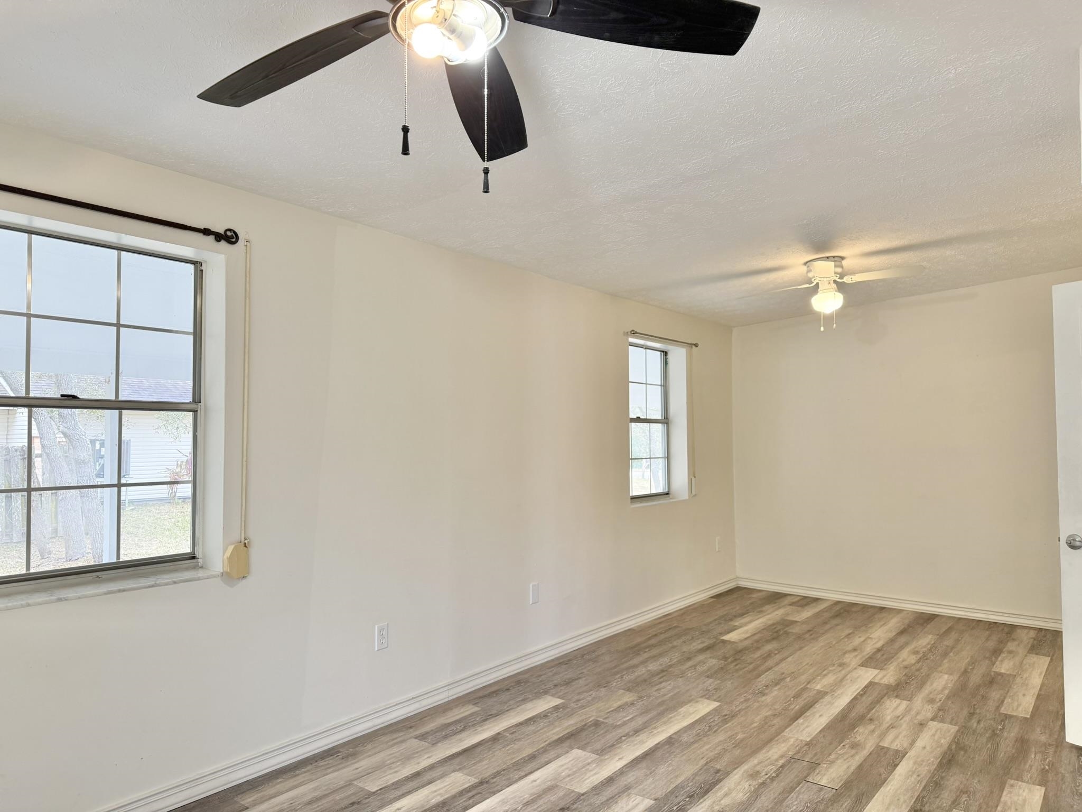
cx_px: 541
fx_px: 750
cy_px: 406
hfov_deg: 71.6
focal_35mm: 24
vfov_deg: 56.8
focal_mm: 6.76
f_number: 1.78
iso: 125
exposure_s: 1/120
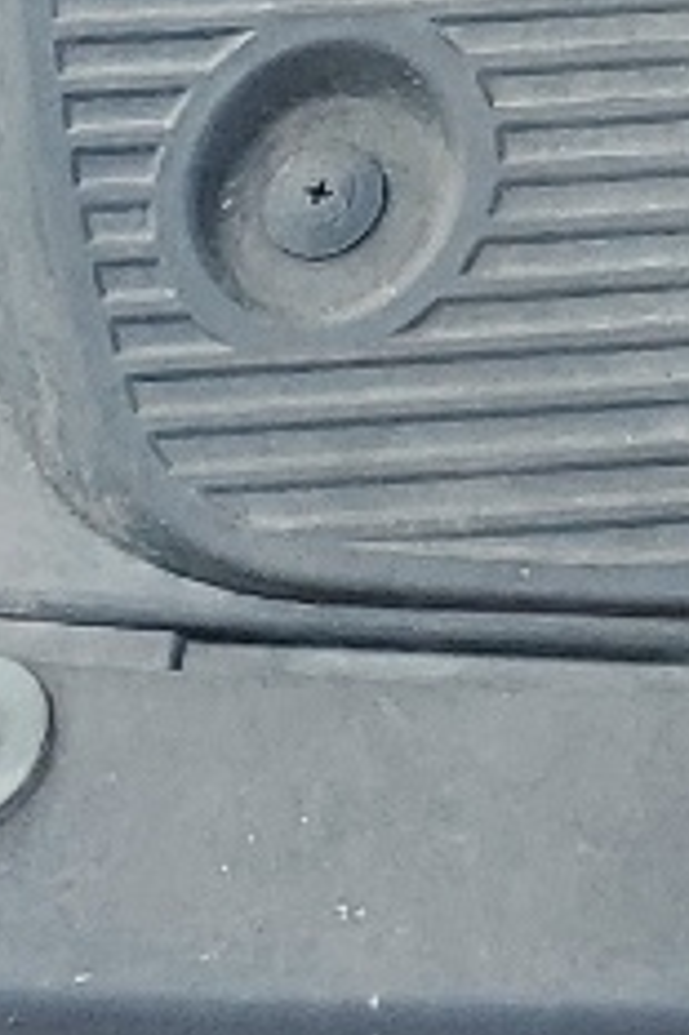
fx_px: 5347
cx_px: 2080
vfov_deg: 10.0
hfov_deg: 6.7
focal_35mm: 186
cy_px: -1266
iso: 50
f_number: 1.5
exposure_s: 1/455
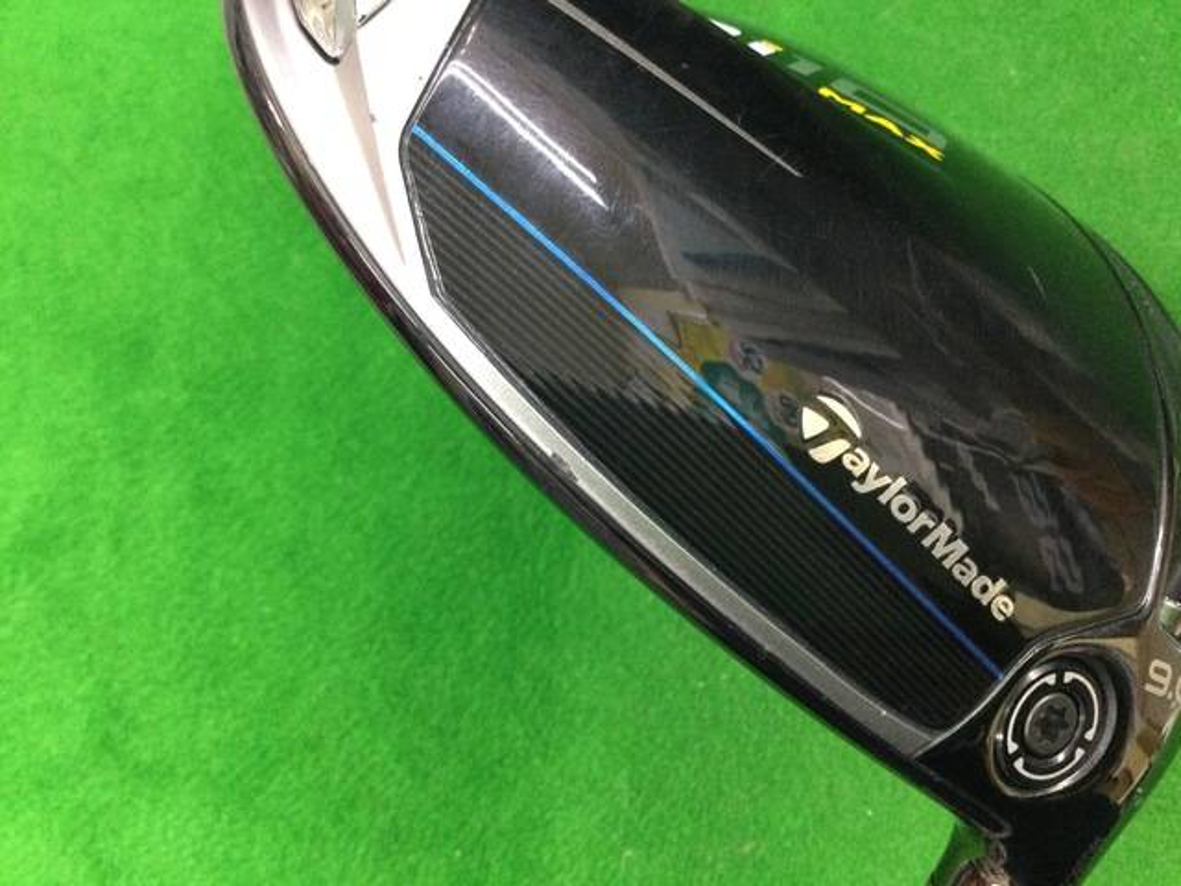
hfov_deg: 58.4
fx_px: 1058
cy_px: 443
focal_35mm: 31
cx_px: 590
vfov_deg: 45.4
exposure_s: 1/20
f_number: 2.4
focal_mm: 3.3
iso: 200
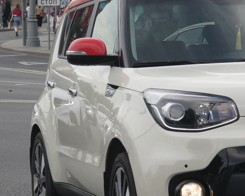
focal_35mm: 121
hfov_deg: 15.6
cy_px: 118
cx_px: 254
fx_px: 877
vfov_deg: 12.7
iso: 640
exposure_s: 1/800
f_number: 5.6
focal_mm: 50
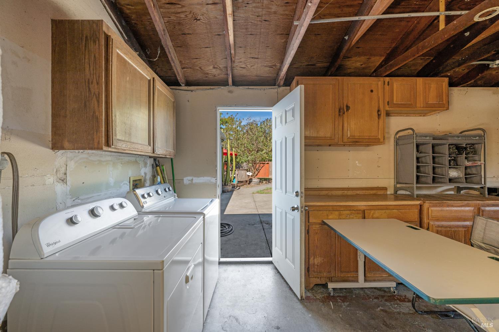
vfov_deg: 81.2
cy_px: 166
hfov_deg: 104.3
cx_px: 250
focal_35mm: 14
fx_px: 194
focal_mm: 14
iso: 64
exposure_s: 1/15
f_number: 8
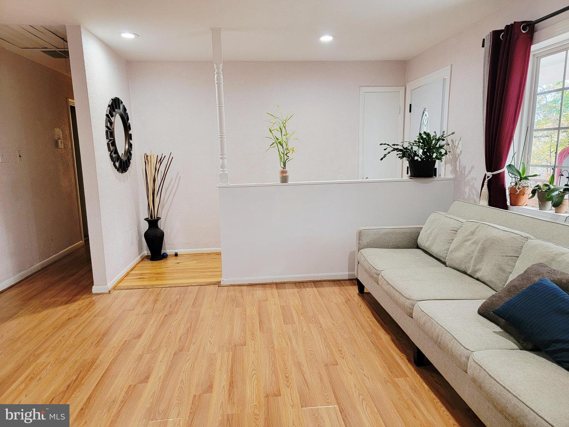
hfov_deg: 71.6
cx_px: 284
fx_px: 394
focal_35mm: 24
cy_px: 214
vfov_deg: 56.8
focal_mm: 6.7
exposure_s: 1/60.2
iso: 250
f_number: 1.8
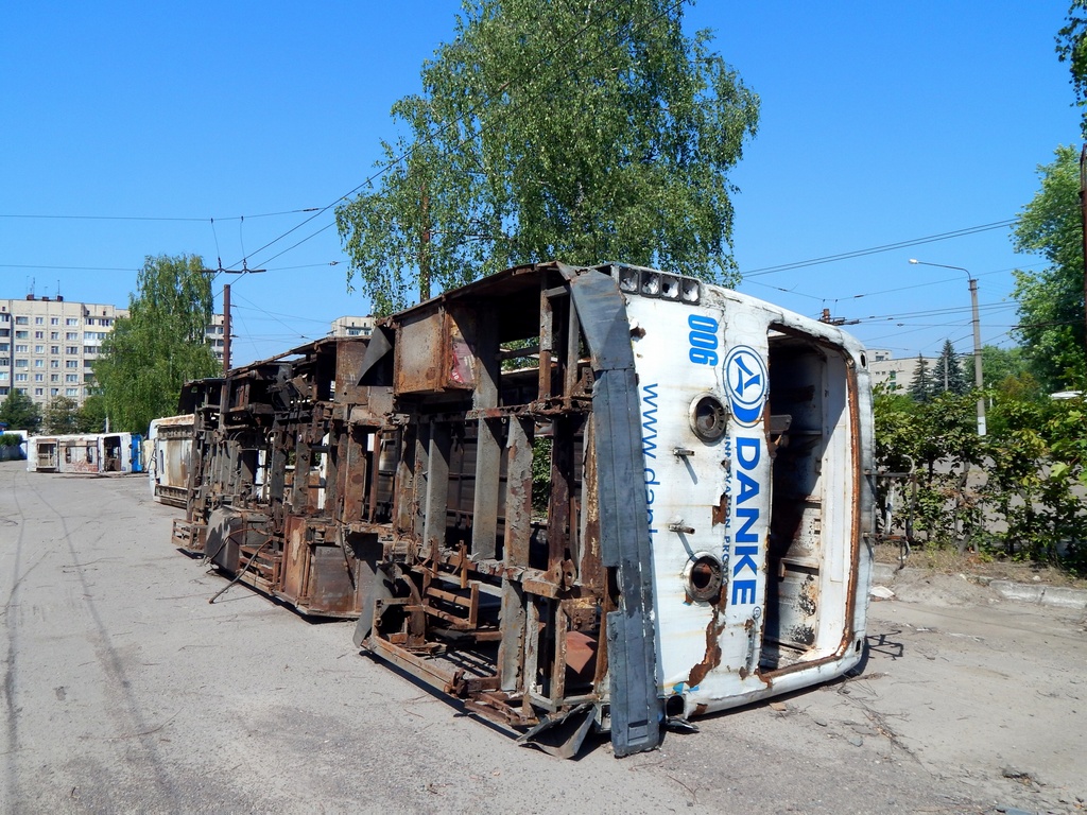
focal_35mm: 28
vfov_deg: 49.7
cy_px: 408
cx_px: 544
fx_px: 879
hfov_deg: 63.4
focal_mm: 5.1
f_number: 6.3
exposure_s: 1/500
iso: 125
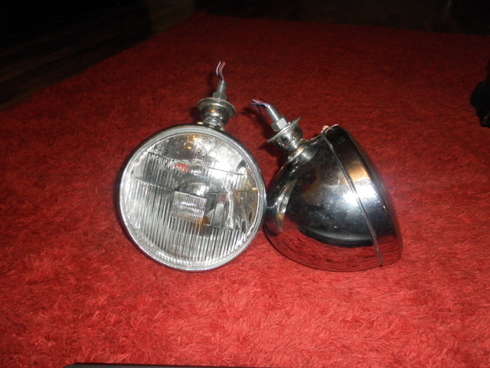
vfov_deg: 49.7
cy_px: 184
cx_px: 245
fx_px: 396
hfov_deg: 63.4
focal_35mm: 28
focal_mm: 4.9
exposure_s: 1/30
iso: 200
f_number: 3.2
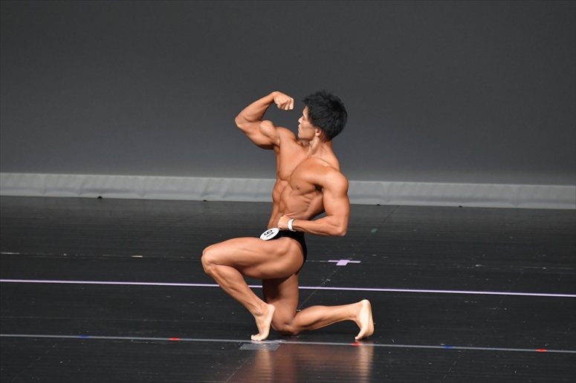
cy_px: 192
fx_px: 5997
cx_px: 288
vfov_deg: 3.7
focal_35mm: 375
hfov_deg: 5.5
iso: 4000
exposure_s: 1/400
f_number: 5.6
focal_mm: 250
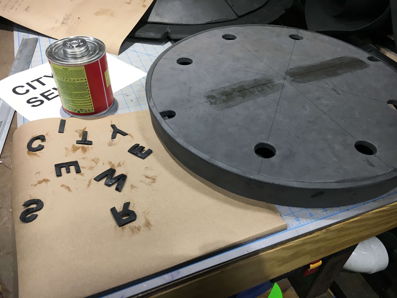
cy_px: 149
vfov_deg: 48.2
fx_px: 333
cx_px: 198
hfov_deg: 61.7
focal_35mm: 29
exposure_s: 1/30
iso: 25
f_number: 2.2
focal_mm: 4.15
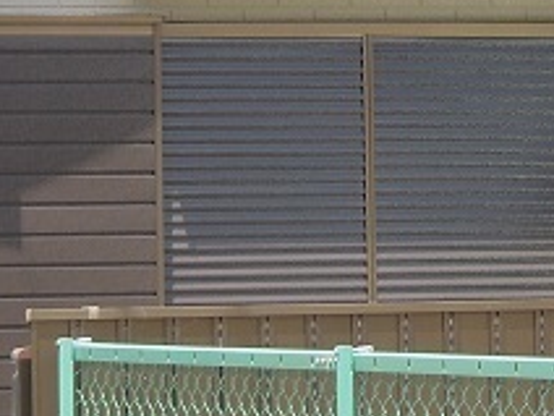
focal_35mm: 339
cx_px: 405
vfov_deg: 4.4
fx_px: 5425
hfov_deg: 5.8
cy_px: -267
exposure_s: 1/200
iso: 100
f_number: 4.5
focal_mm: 14.1
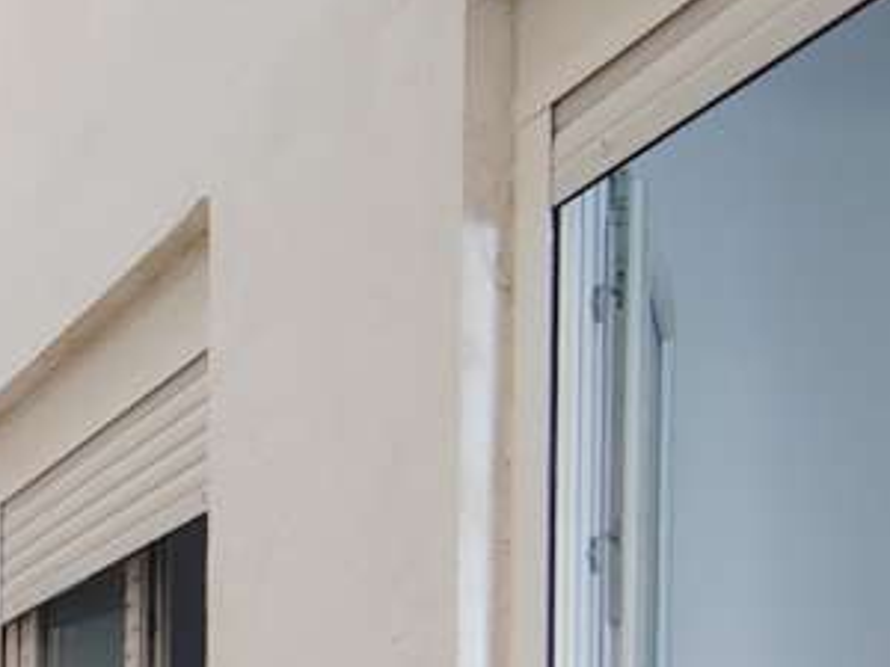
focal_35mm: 65
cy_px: 1018
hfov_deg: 26.0
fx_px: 1671
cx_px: -231
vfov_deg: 19.5
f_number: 2.2
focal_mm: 2.16
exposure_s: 1/33
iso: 800
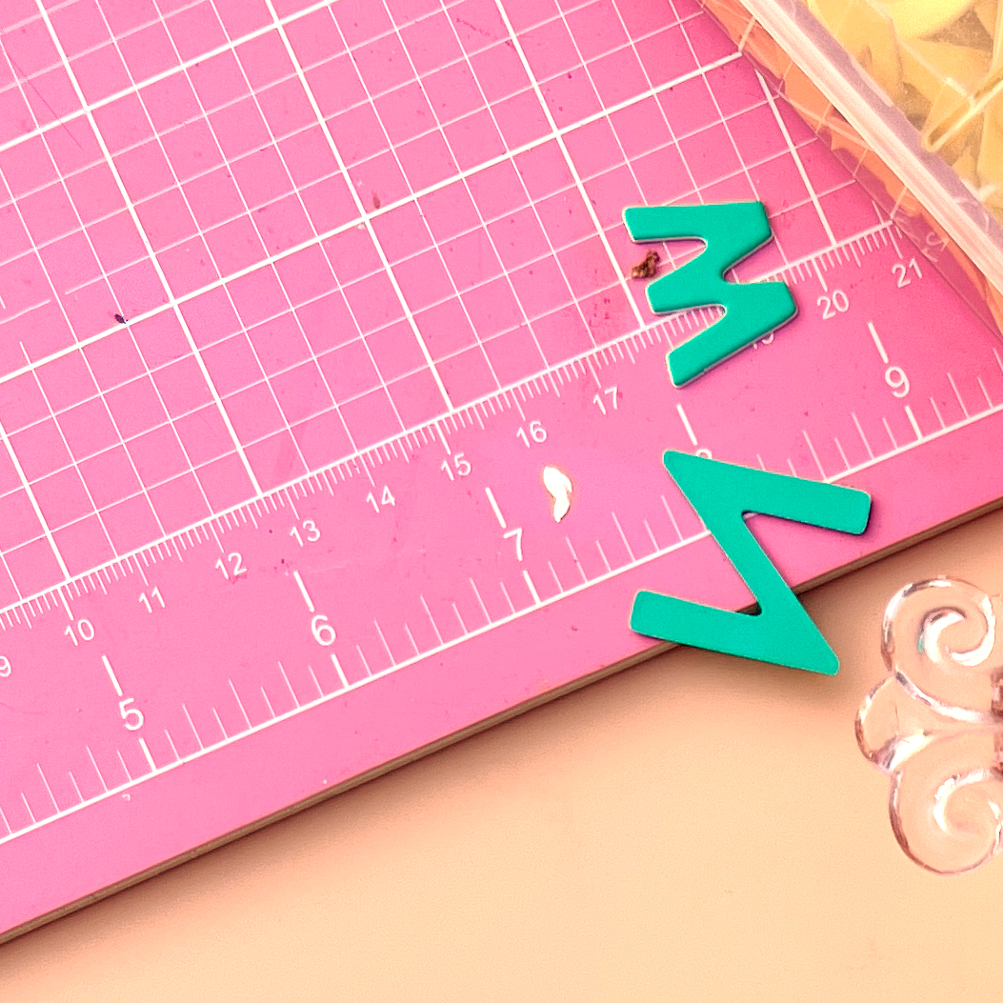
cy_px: 1805
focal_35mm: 88
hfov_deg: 18.3
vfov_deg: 16.5
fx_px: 2885
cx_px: 1310
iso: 50
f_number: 1.5
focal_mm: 5.7
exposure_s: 1/700
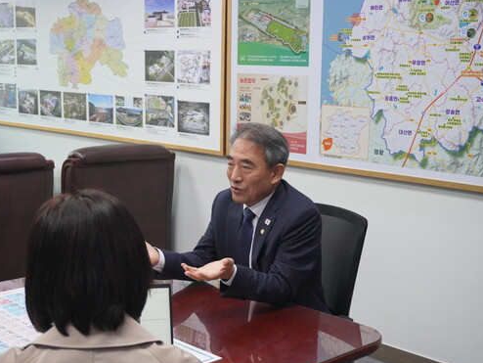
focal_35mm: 56
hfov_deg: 34.3
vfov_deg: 26.1
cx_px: 224
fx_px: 782
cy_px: 193
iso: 2000
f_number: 5
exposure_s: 1/160
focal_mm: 32
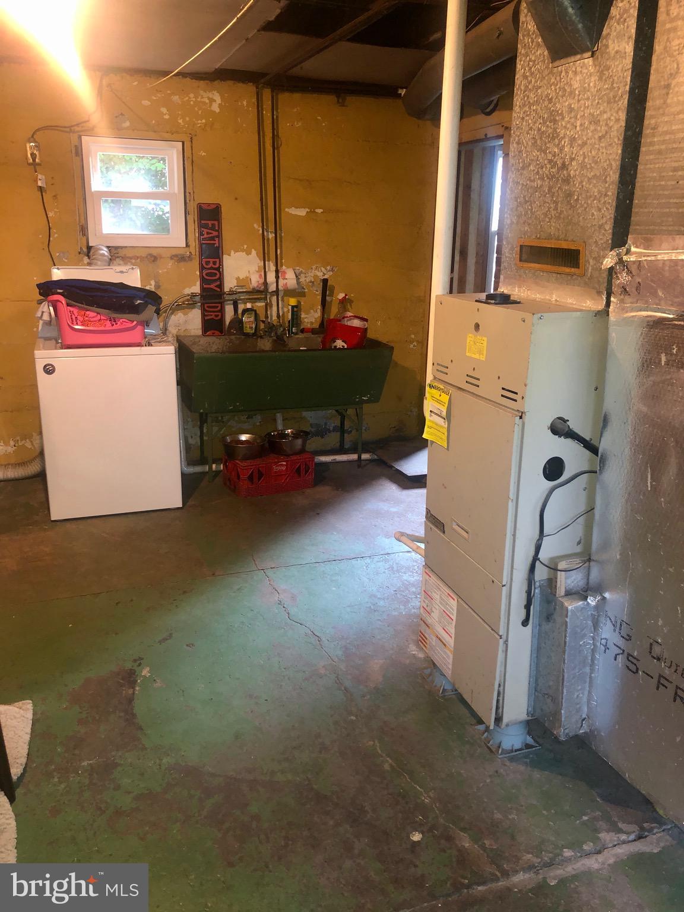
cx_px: 342
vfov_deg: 63.4
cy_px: 456
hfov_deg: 49.7
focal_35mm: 28
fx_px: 738
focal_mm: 3.99
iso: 100
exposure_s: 1/7
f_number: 1.8
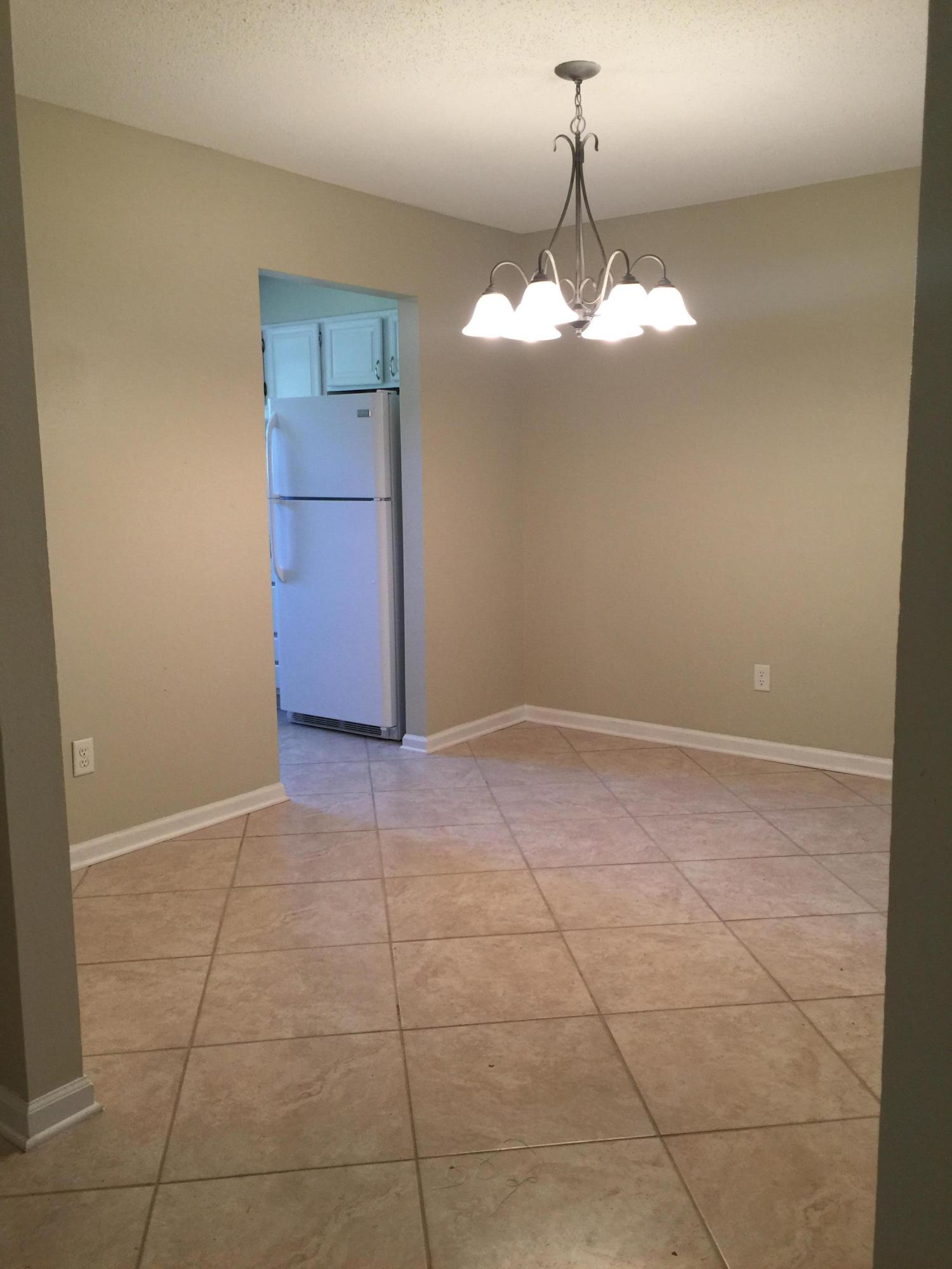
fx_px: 1063
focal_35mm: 29
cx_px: 476
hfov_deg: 48.2
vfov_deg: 61.7
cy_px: 634
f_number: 2.2
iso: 50
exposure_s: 1/30
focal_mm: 4.15
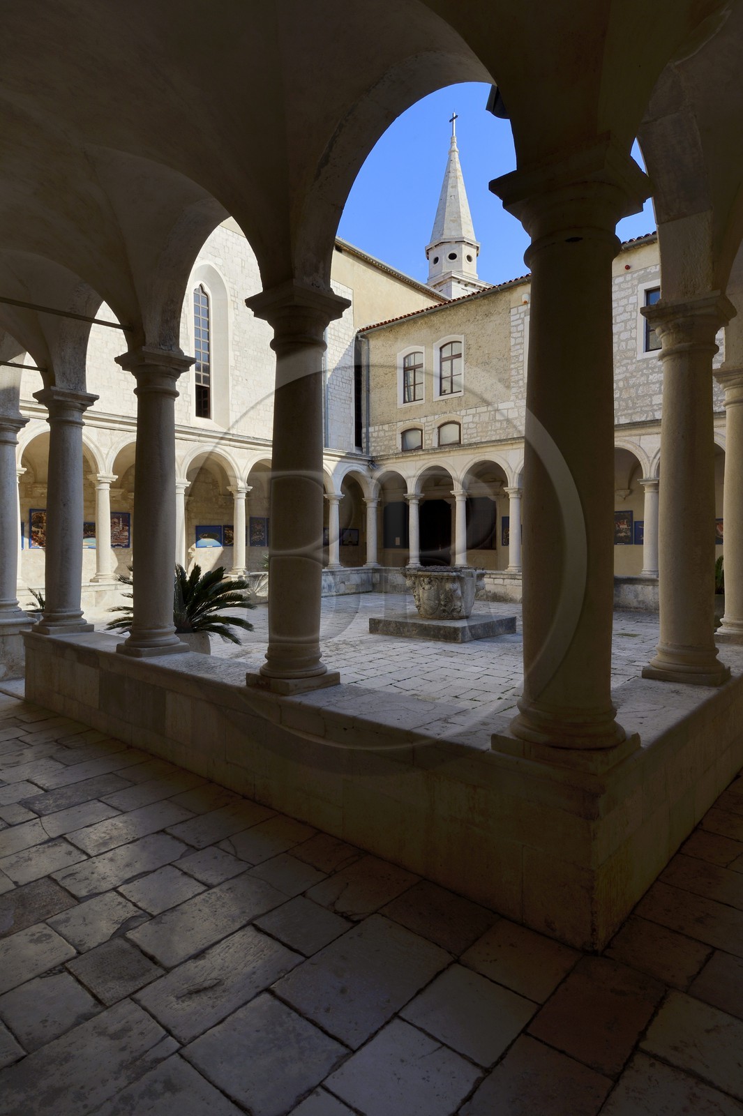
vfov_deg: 81.2
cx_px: 372
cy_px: 558
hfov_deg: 59.4
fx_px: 651
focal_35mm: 21
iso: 200
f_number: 20
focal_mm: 21
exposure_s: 1/80
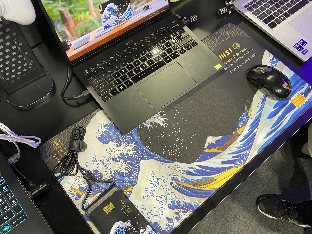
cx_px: 160
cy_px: 128
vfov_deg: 48.2
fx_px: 261
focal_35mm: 29
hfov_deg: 61.7
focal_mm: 4.25
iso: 100
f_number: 1.8
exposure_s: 1/50
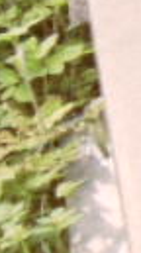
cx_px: 962
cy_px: -182
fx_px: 1391
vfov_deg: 9.9
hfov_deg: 4.1
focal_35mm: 208
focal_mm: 3.9
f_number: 3.2
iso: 200
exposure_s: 1/30
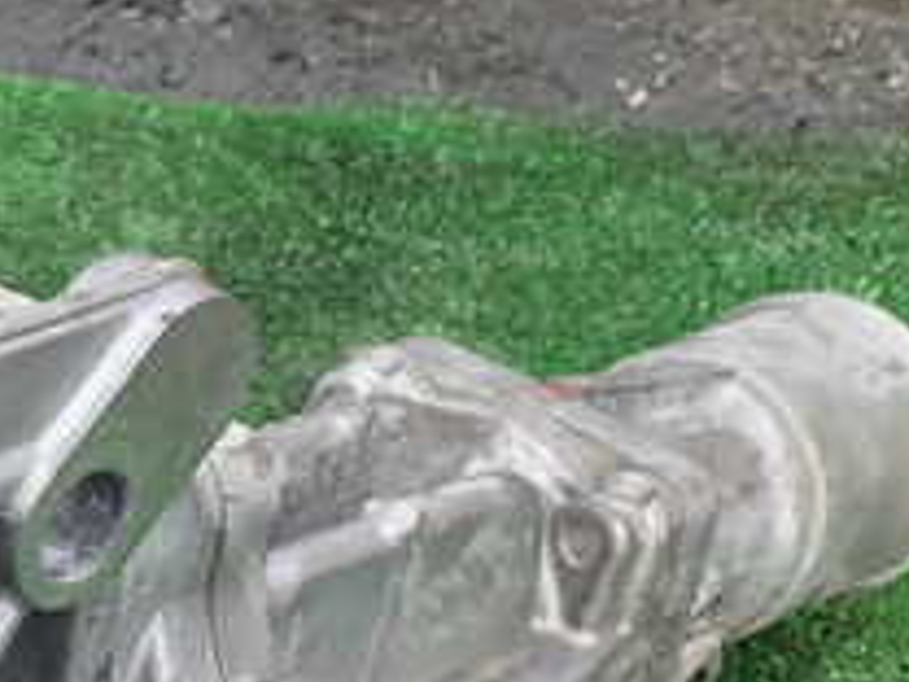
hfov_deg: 24.1
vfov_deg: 18.7
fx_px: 1891
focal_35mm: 72
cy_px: 936
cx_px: -240
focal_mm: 4.5
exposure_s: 1/200
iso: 100
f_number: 2.8
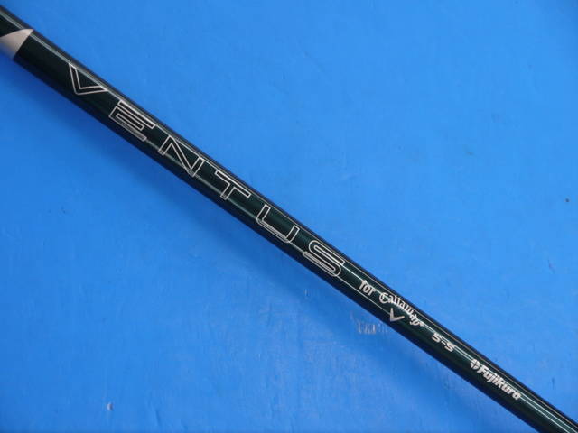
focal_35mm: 78
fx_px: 1302
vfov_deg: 18.9
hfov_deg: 25.0
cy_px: 216
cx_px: 289
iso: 320
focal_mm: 39
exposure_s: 1/80
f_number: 5.5
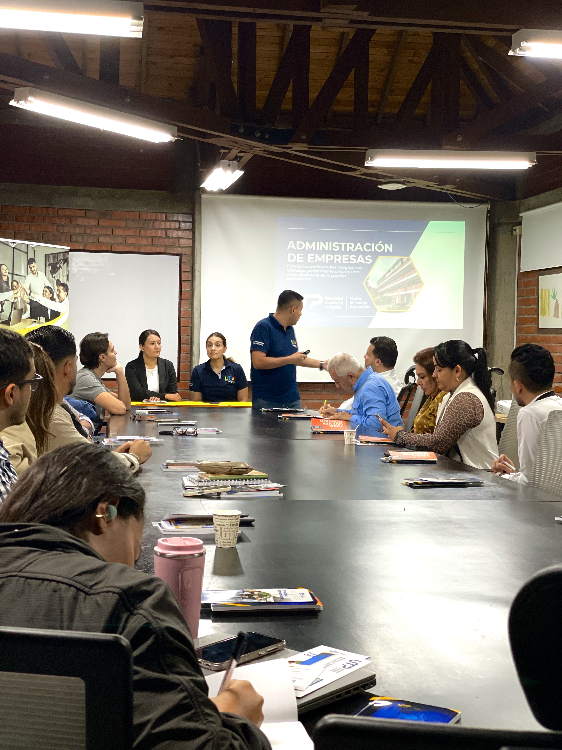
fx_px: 1126
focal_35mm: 52
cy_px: 375
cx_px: 281
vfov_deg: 36.8
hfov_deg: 28.0
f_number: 2
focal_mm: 6
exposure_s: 1/60
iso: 160
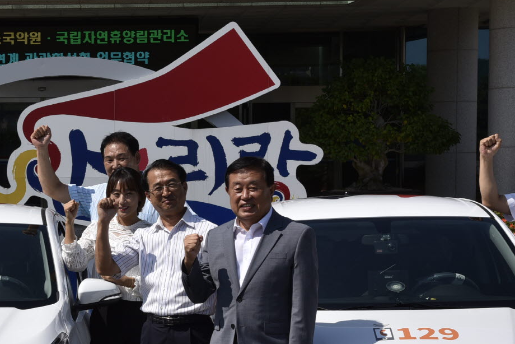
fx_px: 1860
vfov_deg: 10.5
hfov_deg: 15.4
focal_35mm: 130
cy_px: 247
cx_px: -22
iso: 100
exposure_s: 1/250
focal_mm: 52
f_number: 13
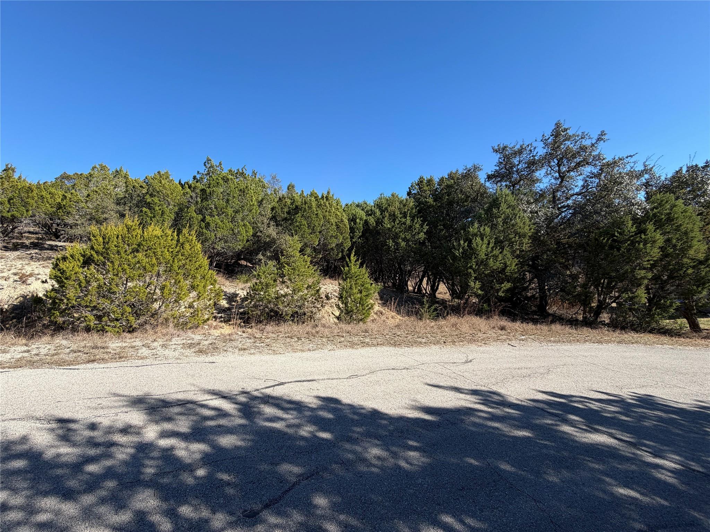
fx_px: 287
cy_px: 266
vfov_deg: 85.7
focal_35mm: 14
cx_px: 355
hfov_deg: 102.1
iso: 40
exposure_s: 1/770
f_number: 2.2
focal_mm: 2.22
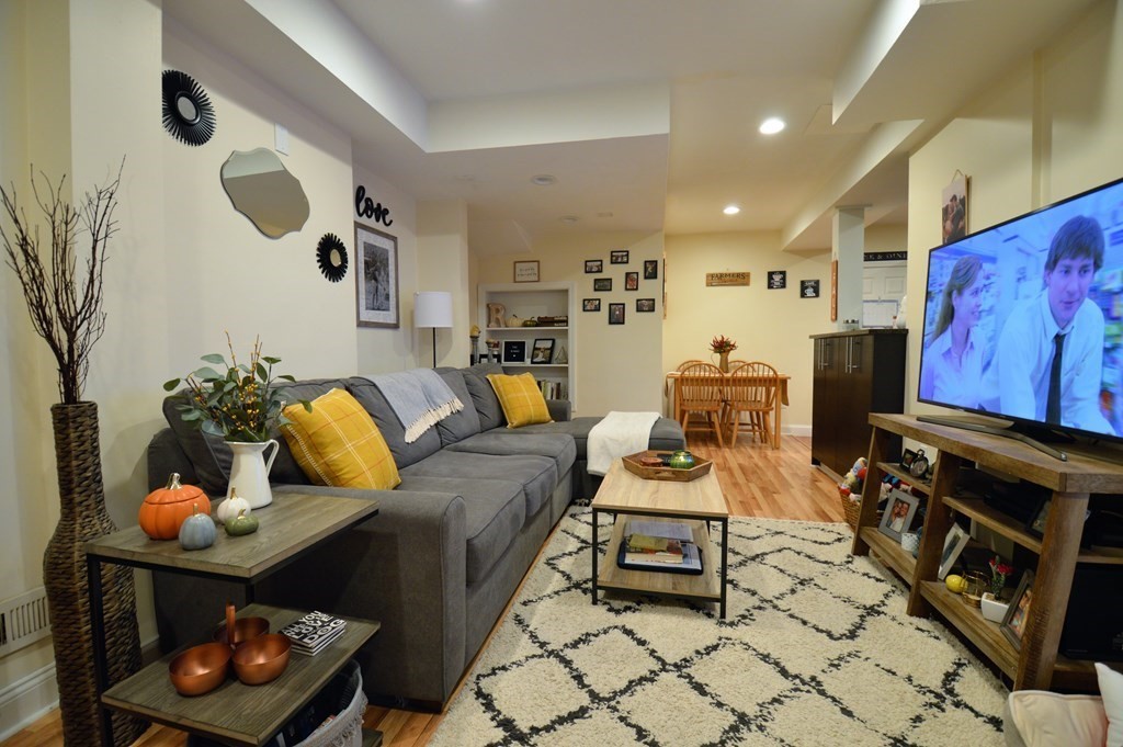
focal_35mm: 15
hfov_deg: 100.4
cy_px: 374
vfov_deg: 77.2
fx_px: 468
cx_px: 562
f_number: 3.5
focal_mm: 10
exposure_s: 1/20
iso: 400
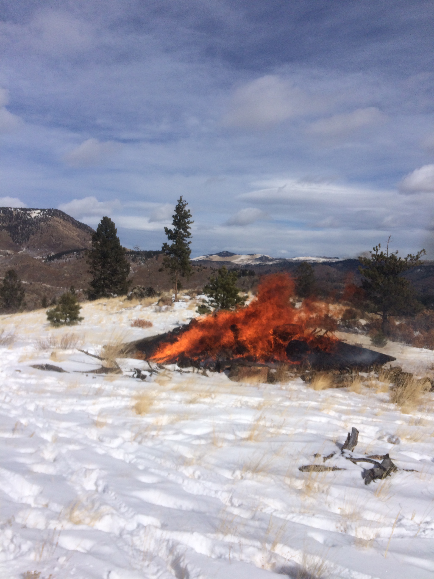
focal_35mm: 29
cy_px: 290
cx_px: 217
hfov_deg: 48.2
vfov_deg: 61.7
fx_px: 485
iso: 40
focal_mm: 4.15
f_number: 2.2
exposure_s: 1/8264
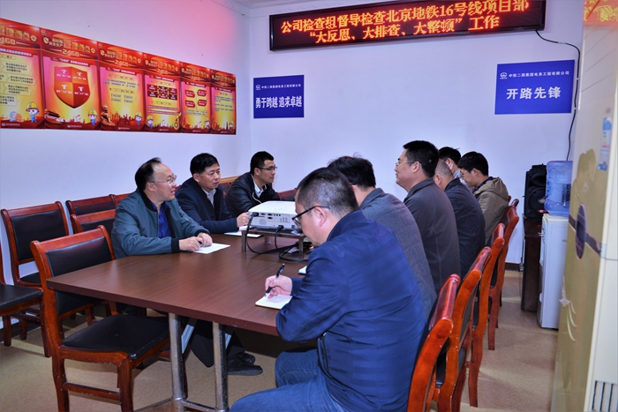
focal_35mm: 27
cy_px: 206
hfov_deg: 67.4
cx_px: 309
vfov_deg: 47.9
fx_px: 464
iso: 160
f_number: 4.5
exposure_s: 1/25
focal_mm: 27
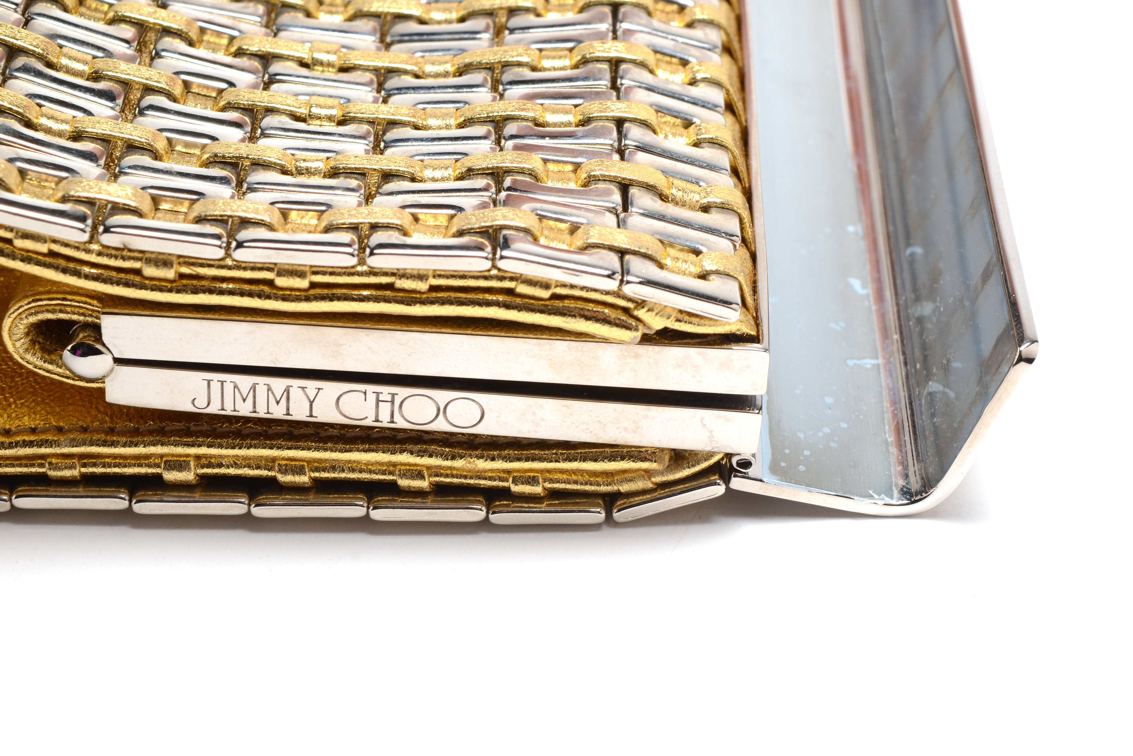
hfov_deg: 24.3
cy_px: 376
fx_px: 2628
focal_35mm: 84
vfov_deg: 16.4
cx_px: 571
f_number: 14
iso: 400
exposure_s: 1/125
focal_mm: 55
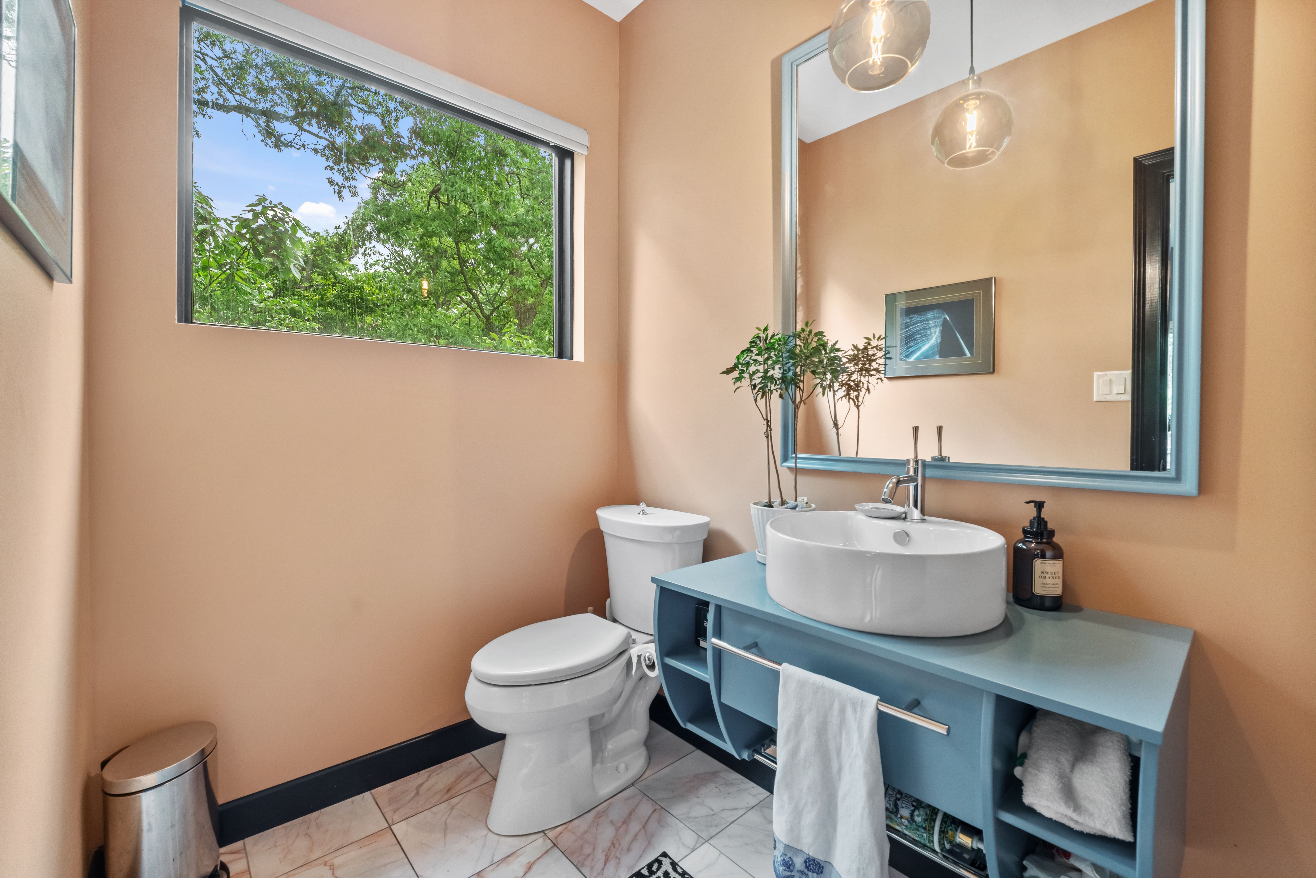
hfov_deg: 100.4
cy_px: 439
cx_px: 658
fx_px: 548
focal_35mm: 15
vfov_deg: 77.3
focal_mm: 10
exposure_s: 1/2
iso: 400
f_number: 8
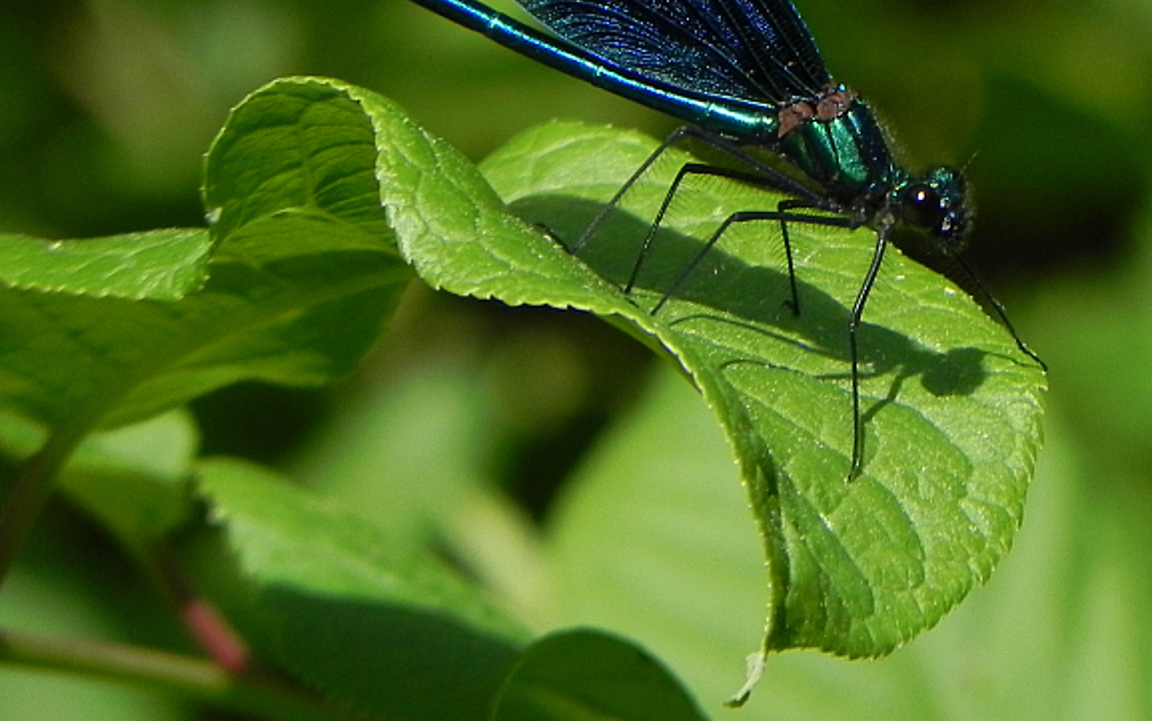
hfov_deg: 1.6
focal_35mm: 1275
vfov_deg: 1.0
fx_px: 40041
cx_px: 821
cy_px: 70
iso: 160
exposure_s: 1/800
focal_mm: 120
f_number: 5
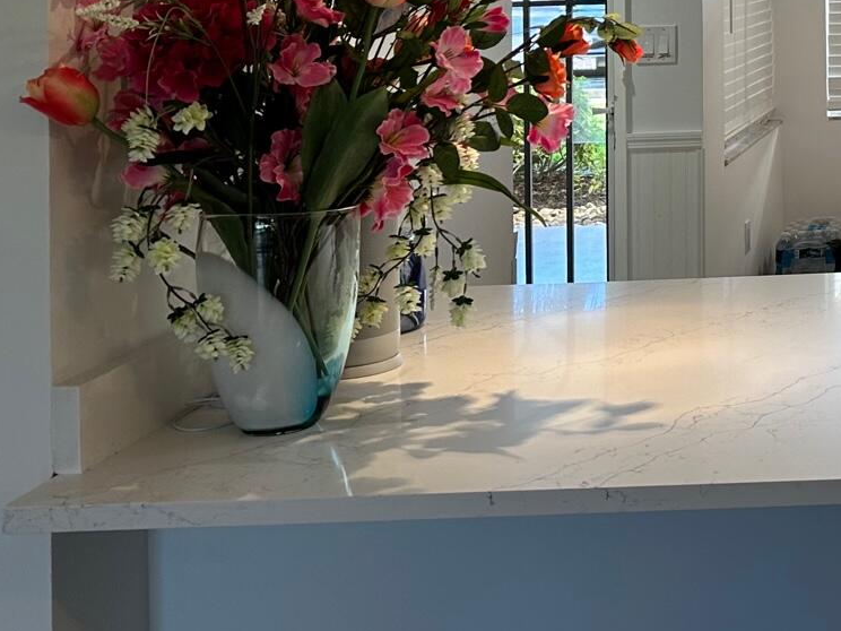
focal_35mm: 65
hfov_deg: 25.2
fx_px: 1579
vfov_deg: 21.2
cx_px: 1134
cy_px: -101
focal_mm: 6.86
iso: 80
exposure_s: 1/120
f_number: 1.78
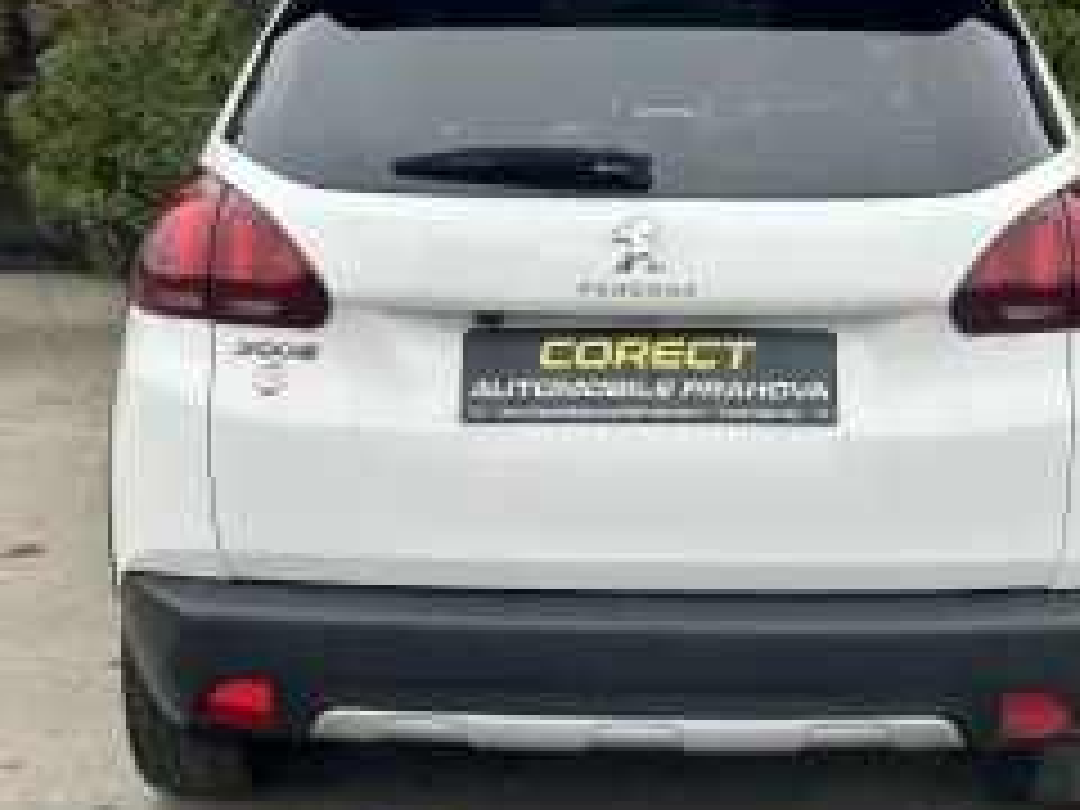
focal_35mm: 72
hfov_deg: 27.0
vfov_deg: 20.4
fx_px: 2246
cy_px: 328
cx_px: 630
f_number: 1.78
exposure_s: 1/594
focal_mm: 6.86
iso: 64
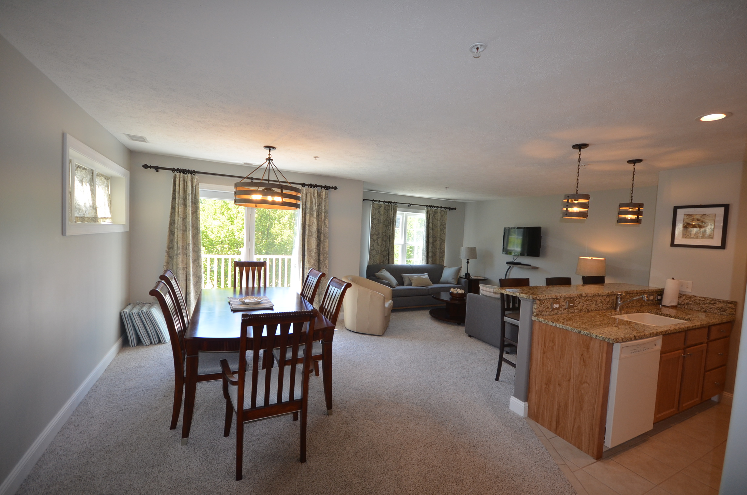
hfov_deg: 100.5
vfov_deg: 77.1
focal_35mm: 15
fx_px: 311
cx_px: 374
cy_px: 248
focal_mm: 10
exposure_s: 1/100
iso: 400
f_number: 4
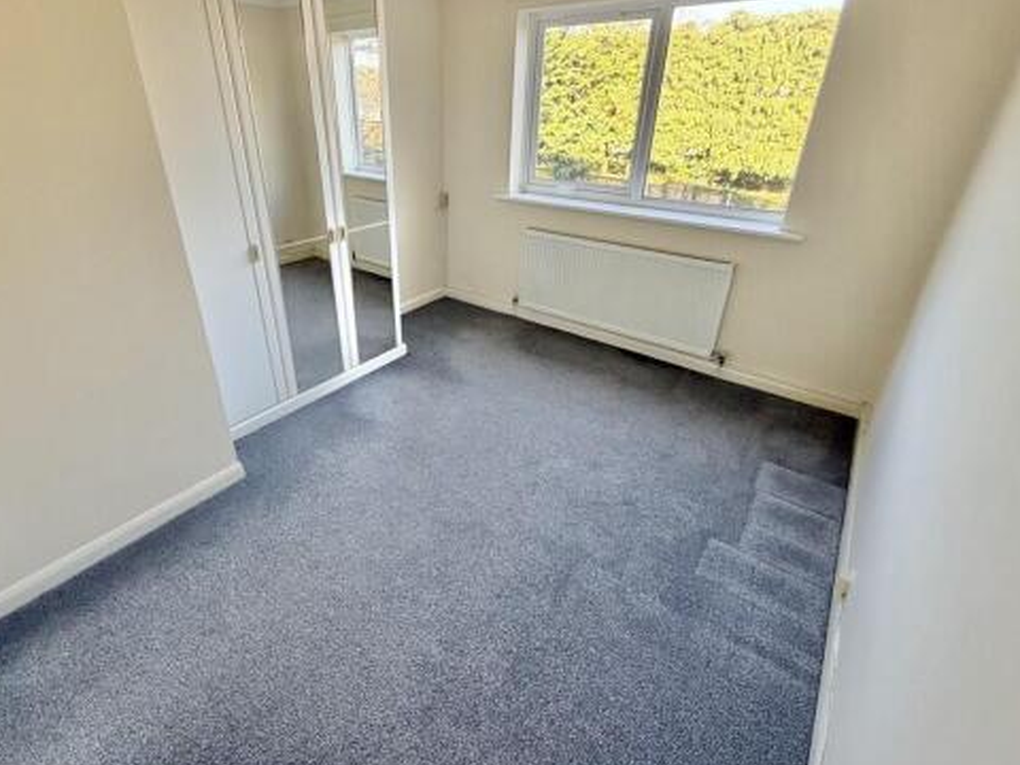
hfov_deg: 90.7
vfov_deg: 74.5
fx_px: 501
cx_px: 458
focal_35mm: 17
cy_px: 341
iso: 200
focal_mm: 2.22
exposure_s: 1/121
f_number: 2.2
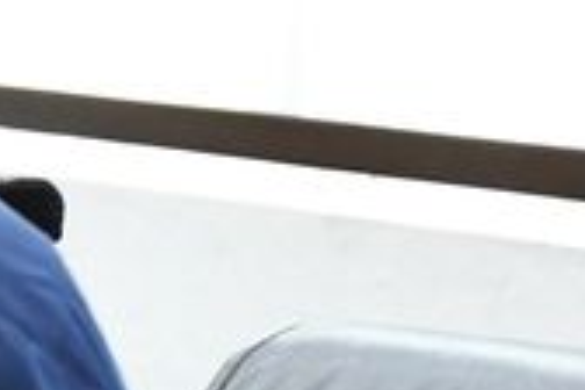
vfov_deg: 3.1
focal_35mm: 439
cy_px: 99
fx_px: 7133
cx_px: -1017
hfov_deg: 4.5
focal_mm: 48
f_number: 5.6
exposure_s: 1/125
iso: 3200
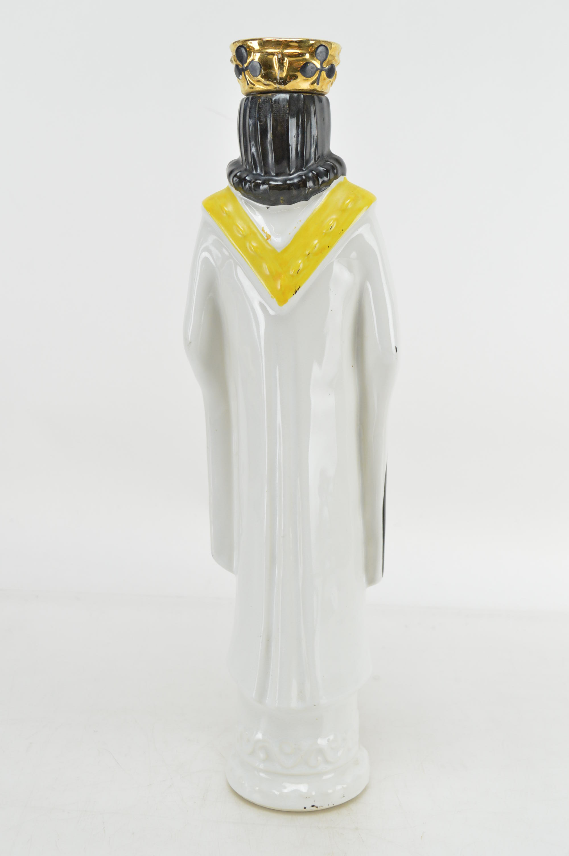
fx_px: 1069
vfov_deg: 43.6
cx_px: 284
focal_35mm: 45
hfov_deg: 29.8
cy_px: 428
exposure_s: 1/80
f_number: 6.3
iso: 800
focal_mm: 30
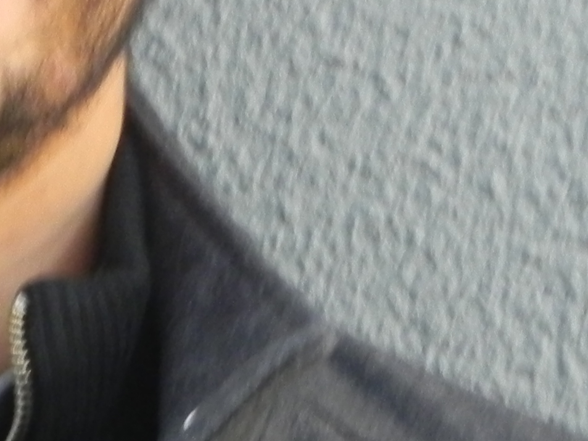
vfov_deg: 5.2
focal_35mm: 287
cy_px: -60
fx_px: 4876
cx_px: -113
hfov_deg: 6.9
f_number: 4
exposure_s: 1/30
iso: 301
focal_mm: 13.4
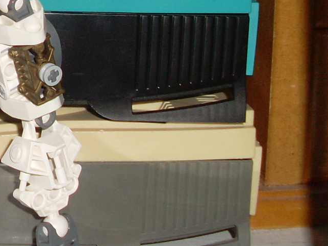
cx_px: -65
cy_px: -2
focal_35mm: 121
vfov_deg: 12.1
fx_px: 1146
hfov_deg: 15.7
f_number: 7.7
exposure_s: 1/45
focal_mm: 6.3
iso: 100
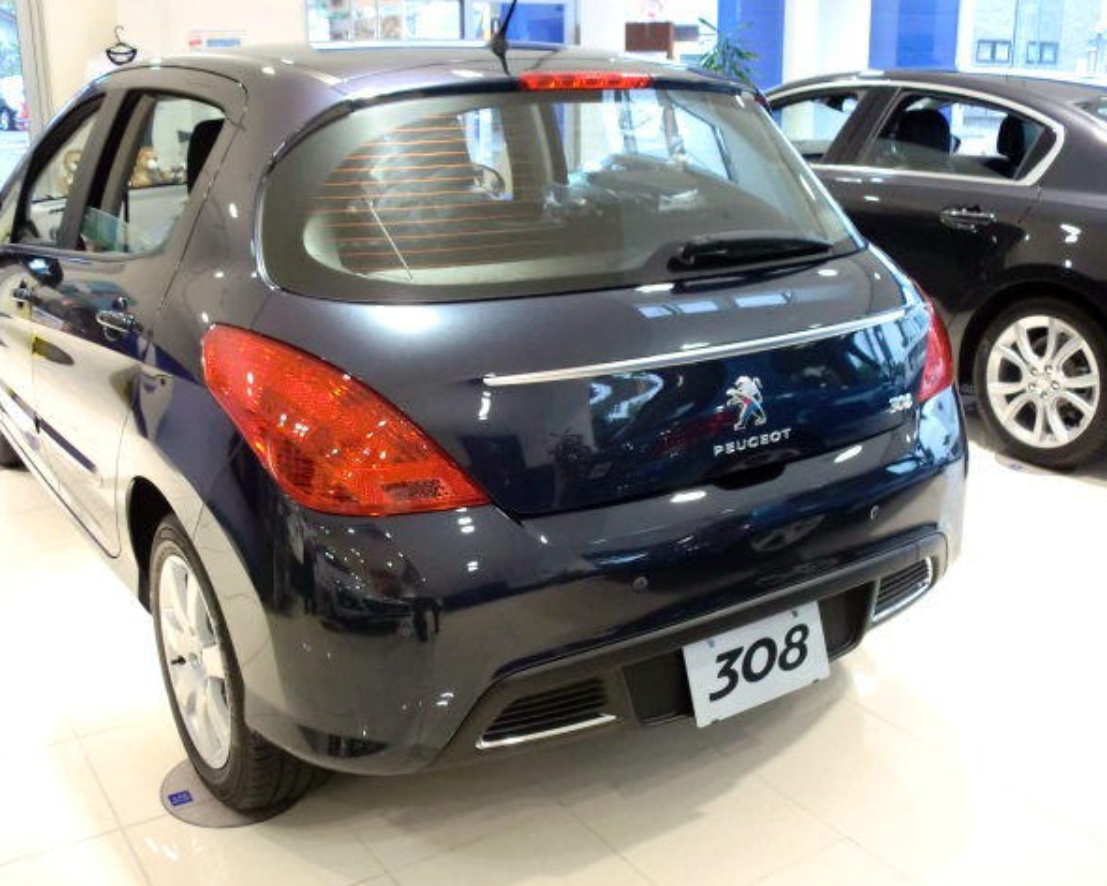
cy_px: 444
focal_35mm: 37
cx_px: 534
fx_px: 1212
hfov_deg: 49.1
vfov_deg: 40.1
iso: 640
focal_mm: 6.3
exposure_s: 1/60
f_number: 3.1
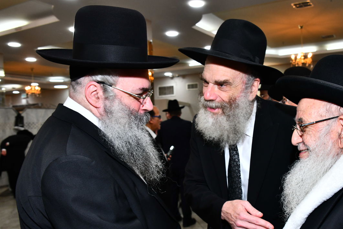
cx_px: 211
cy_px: 135
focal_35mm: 37
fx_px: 353
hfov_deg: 51.4
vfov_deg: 35.8
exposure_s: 1/160
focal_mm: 28
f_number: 5.6
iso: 800
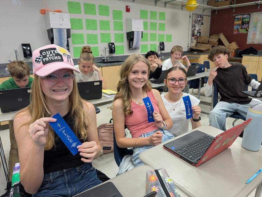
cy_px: 98
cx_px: 131
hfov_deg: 71.5
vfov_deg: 57.0
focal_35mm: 24
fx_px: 182
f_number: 1.68
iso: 150
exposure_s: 1/60
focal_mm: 6.9
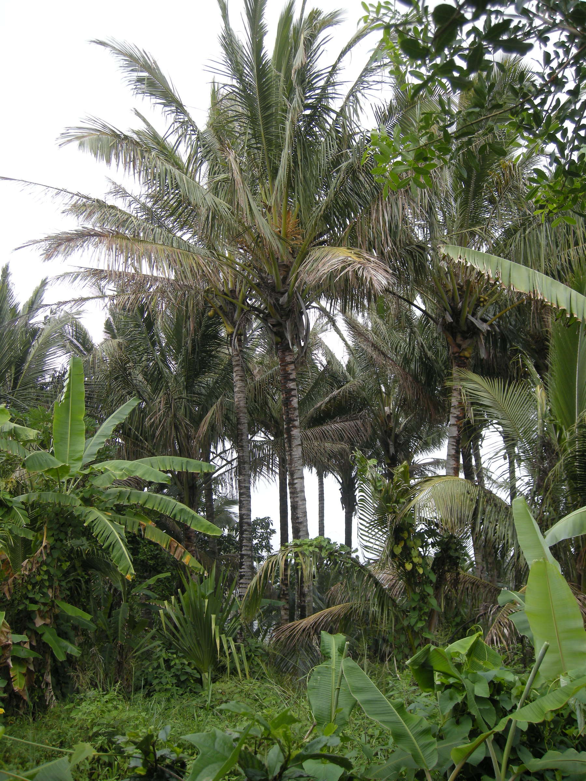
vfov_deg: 52.6
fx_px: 790
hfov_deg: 40.7
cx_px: 293
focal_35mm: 35
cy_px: 390
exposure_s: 1/272
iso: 64
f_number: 3.4
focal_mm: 7.5
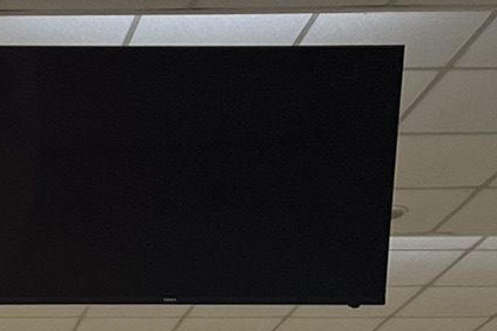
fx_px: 1767
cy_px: 589
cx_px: -295
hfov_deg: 14.7
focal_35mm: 128
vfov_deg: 10.1
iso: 125
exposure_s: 1/100
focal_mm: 5.1
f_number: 1.6
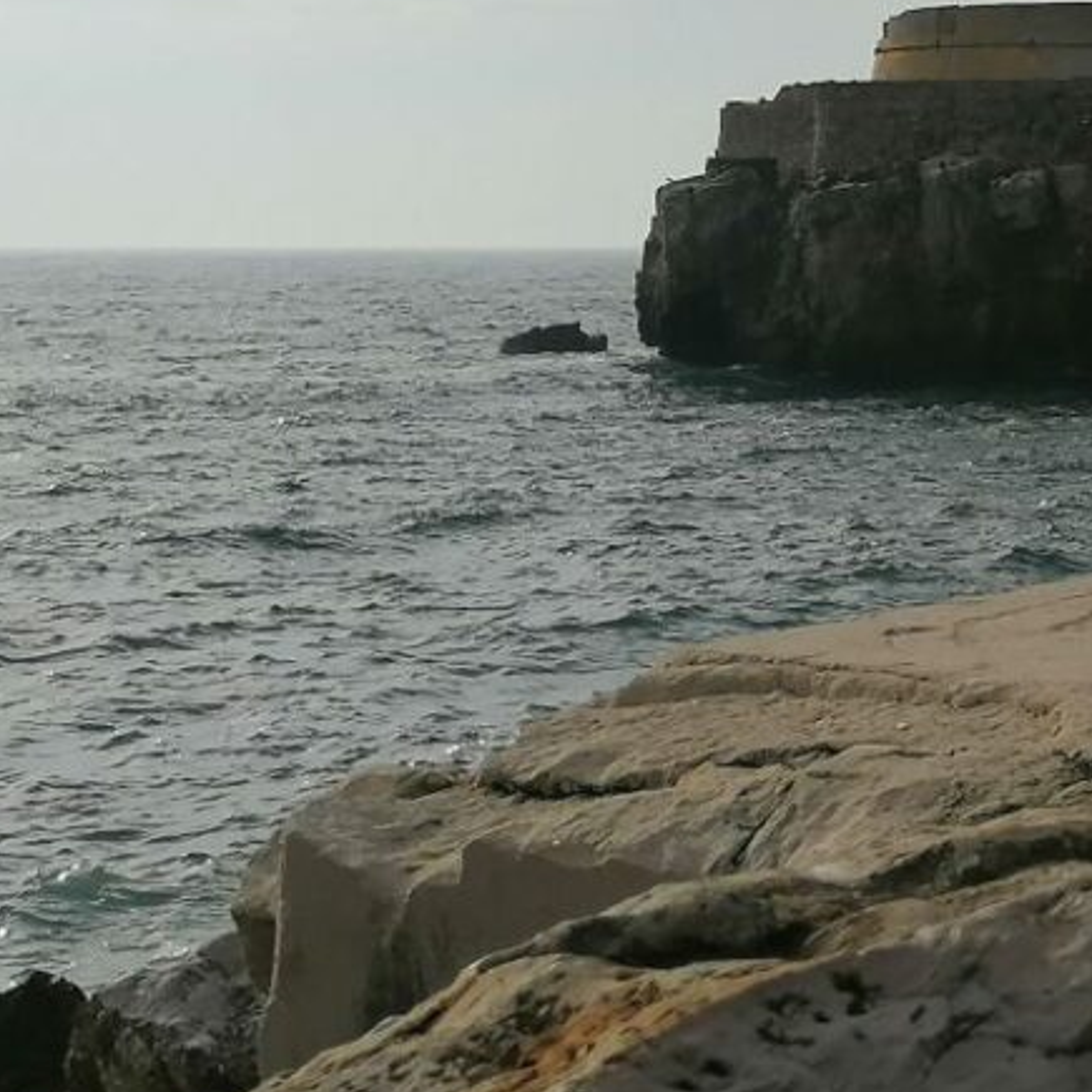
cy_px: -120
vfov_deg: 15.9
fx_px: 3783
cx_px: 1737
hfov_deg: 15.0
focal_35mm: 106
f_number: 1.8
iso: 50
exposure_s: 1/3861
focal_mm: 4.75
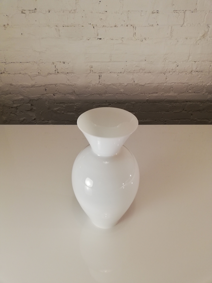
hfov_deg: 53.1
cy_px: 142
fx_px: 212
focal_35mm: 26
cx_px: 106
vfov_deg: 67.3
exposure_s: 1/50
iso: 125
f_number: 2.2
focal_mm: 3.81
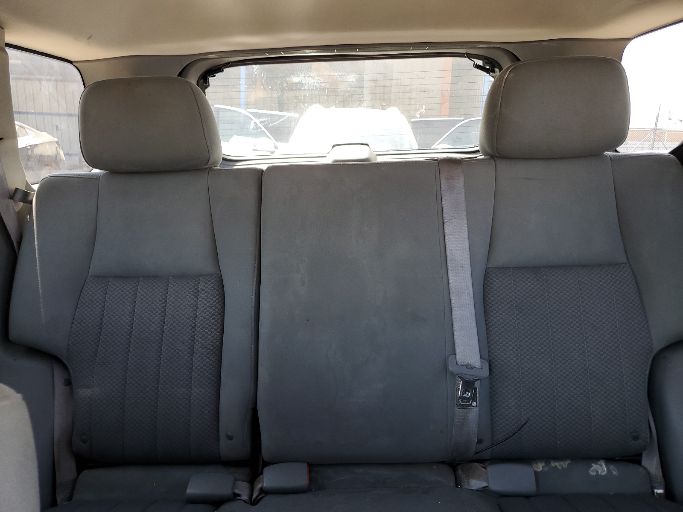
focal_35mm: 26
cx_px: 342
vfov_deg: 53.1
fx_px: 513
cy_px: 256
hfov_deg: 67.3
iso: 69
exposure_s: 1/60.2
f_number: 1.5
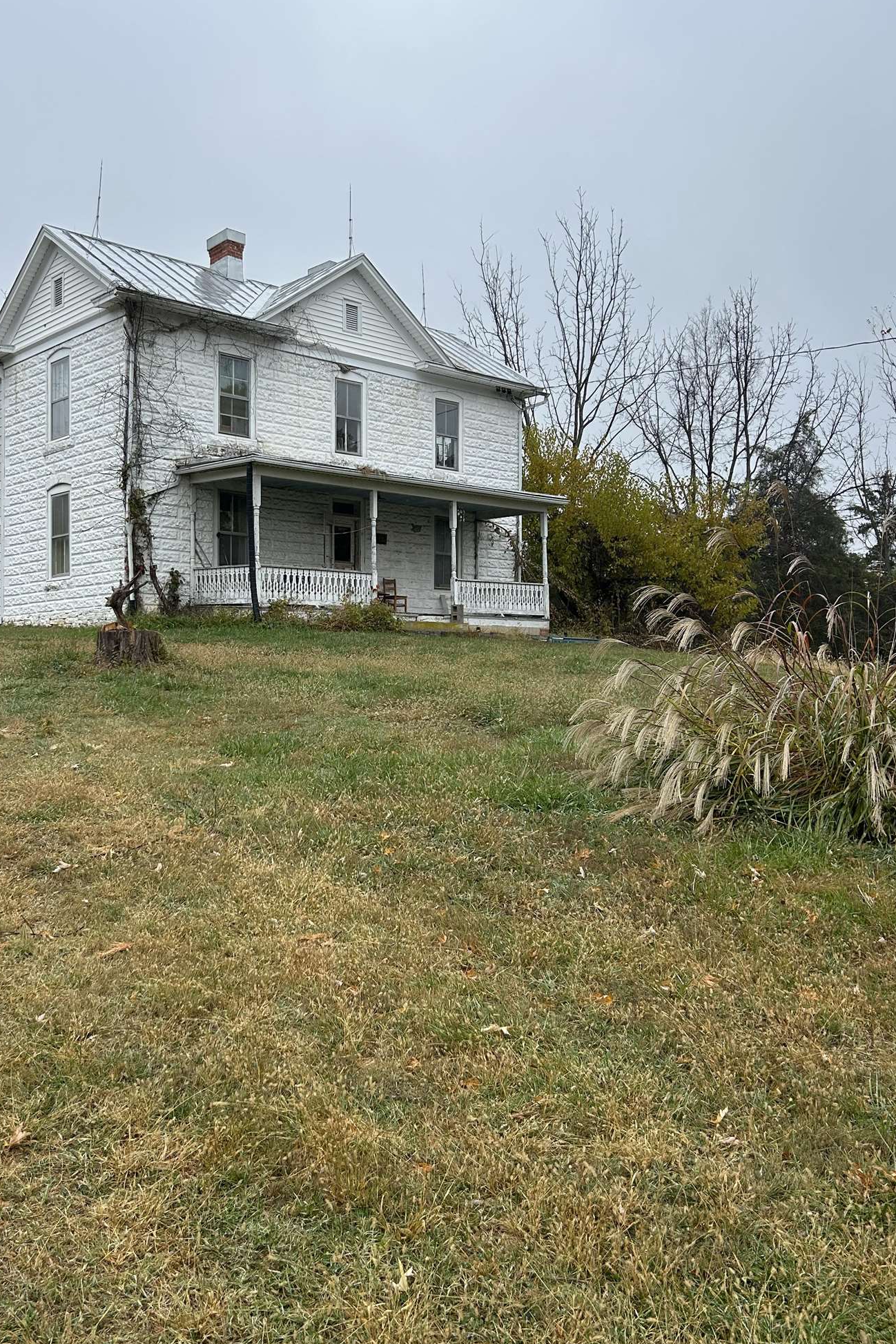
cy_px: 643
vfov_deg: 58.7
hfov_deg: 40.8
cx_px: 324
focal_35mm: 32
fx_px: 1195
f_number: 1.5
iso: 50
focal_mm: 5.7
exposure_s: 1/1266
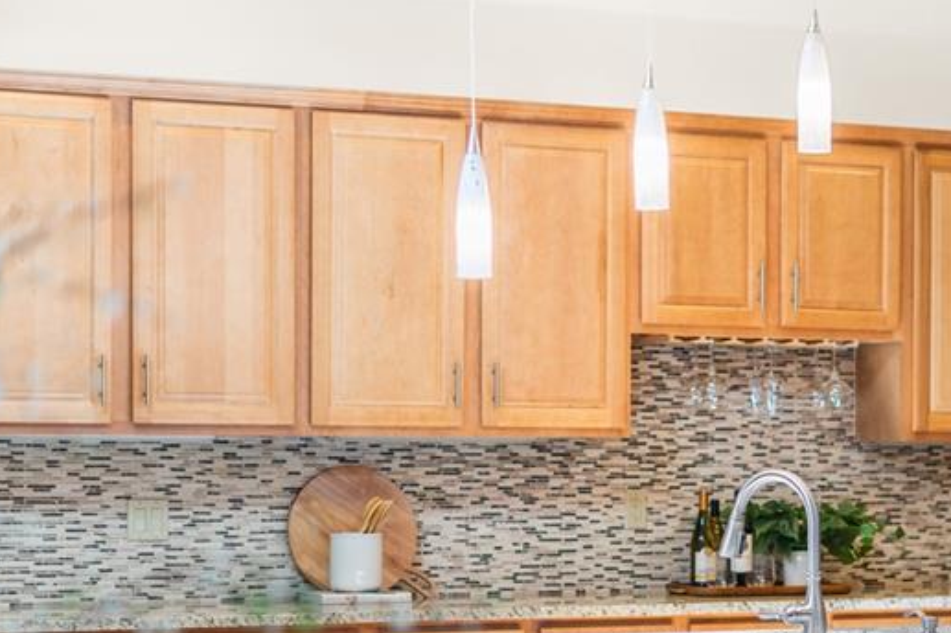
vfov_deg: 13.8
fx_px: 2613
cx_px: 774
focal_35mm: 99
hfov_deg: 20.4
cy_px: 475
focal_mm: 50
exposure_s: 1/160
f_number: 1.8
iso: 640
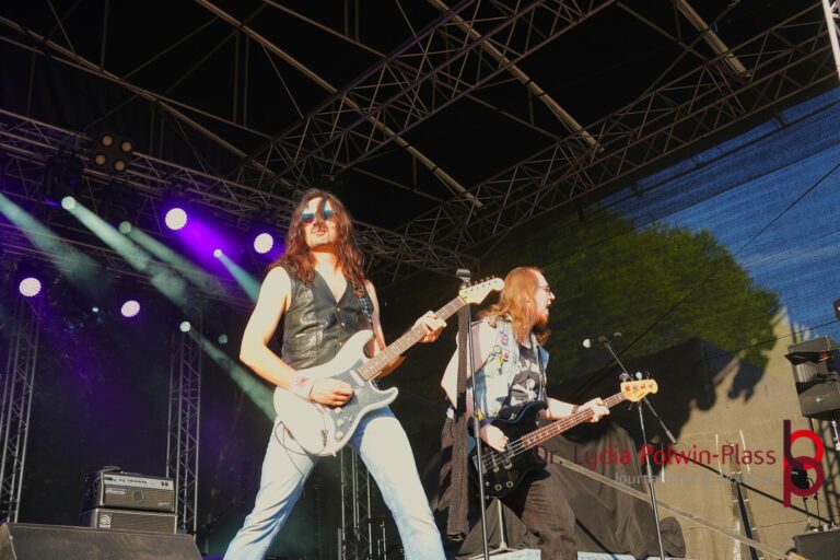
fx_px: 980
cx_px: 420
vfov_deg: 31.9
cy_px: 280
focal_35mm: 42
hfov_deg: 46.4
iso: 100
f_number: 5
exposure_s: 1/80
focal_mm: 28
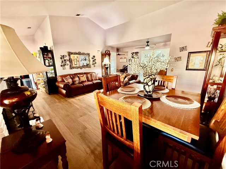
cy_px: 84
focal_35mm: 14
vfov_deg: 85.7
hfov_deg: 102.1
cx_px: 113
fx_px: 91
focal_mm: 2.22
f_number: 2.2
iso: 800
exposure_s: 1/60
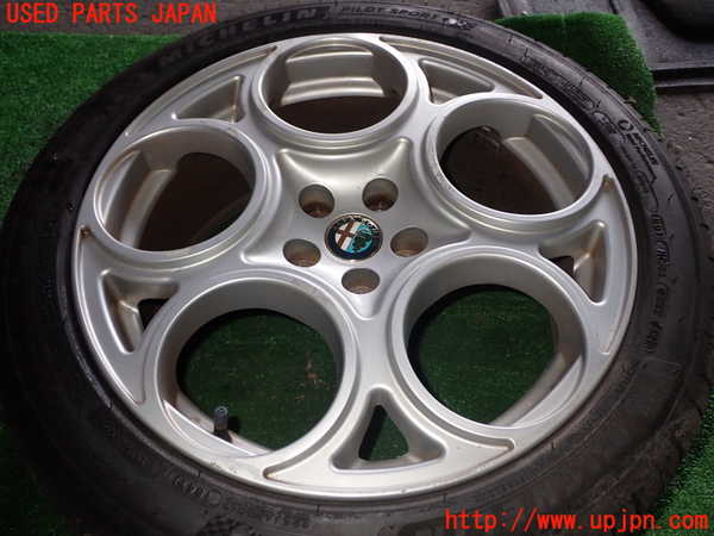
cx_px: 357
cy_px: 268
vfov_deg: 39.7
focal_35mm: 36
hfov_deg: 51.4
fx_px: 743
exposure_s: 1/40
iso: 200
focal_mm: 6.37
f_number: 7.1
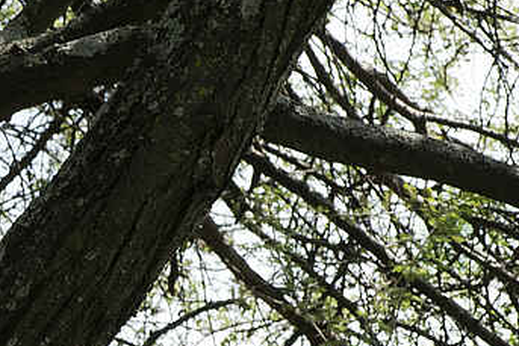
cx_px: -207
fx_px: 16153
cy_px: 477
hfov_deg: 1.8
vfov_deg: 1.2
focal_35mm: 1120
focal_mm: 200
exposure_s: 1/350
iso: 400
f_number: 6.7
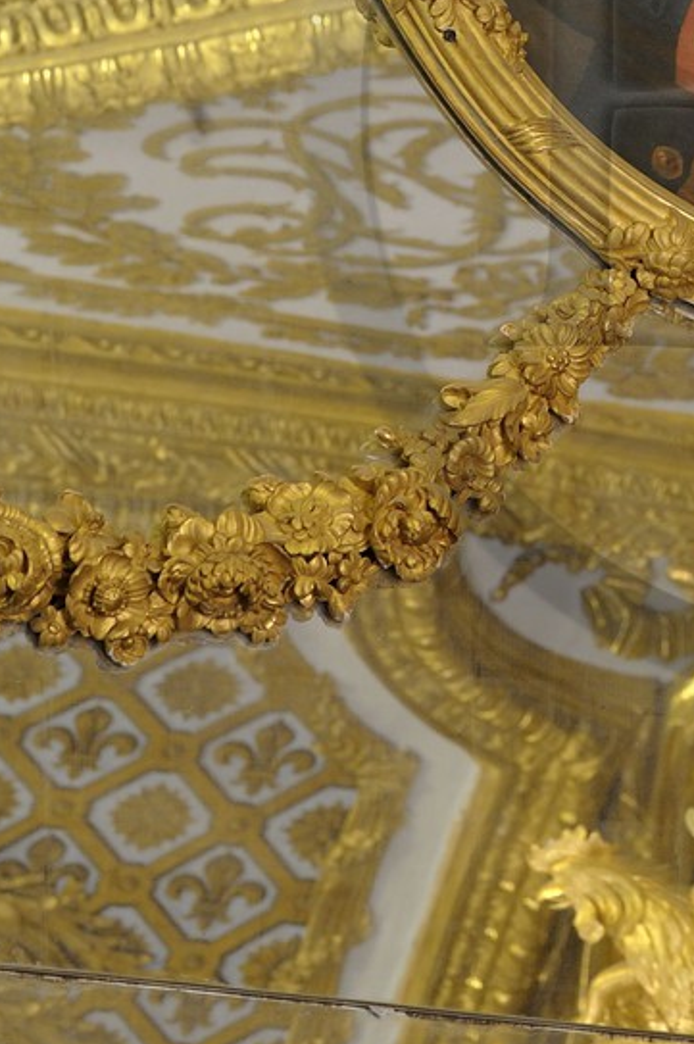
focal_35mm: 342
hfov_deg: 4.0
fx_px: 9908
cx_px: 890
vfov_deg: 6.0
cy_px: 112
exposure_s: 8
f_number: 8
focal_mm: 116
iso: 200
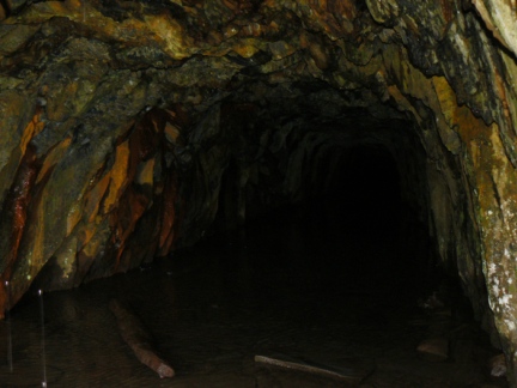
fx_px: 538
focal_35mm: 36
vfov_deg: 39.7
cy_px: 194
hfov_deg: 51.4
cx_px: 258
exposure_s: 1/30
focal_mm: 6
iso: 80
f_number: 2.8
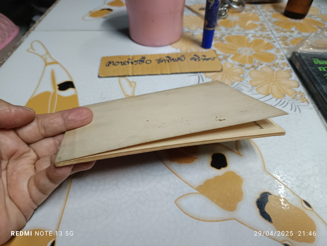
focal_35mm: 24
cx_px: 164
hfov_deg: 71.6
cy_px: 123
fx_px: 227
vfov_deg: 56.8
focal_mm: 5.31
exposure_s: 1/25
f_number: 1.7
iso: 957
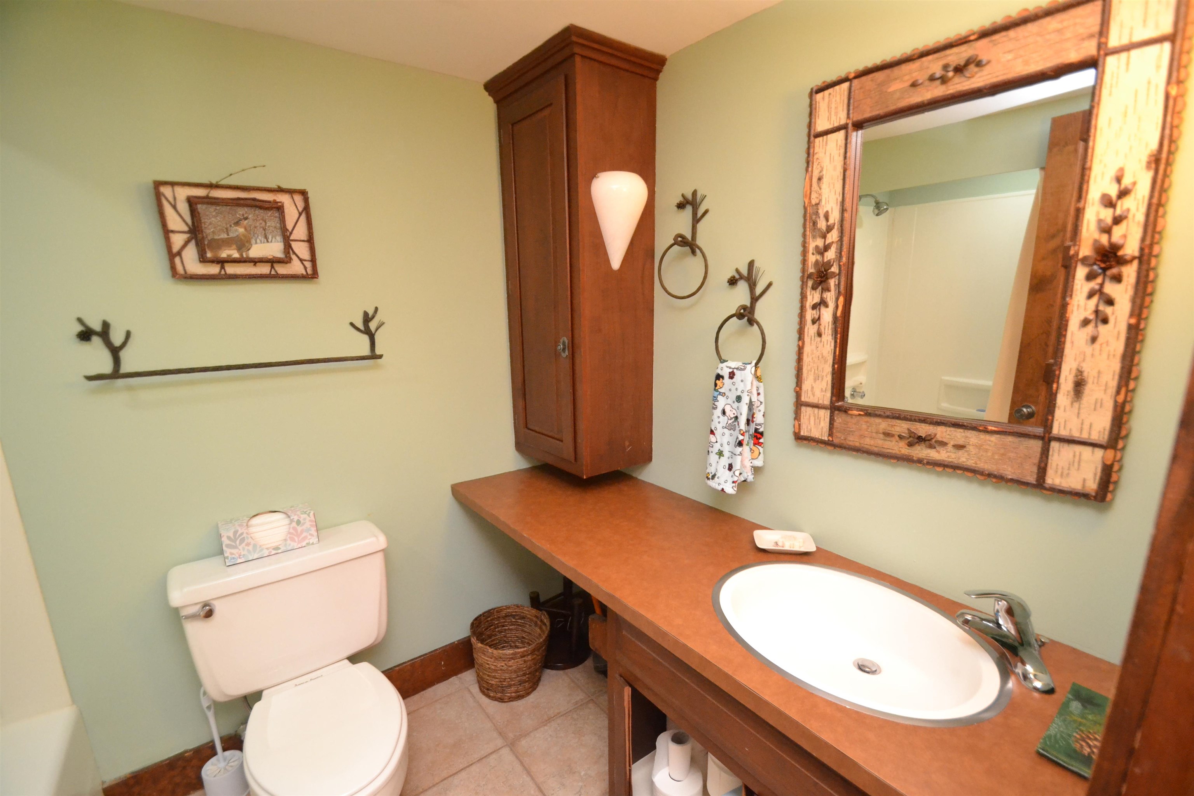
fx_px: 497
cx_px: 597
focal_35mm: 15
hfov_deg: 100.4
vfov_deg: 77.3
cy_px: 398
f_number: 3.5
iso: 3200
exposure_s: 1/60
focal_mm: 10
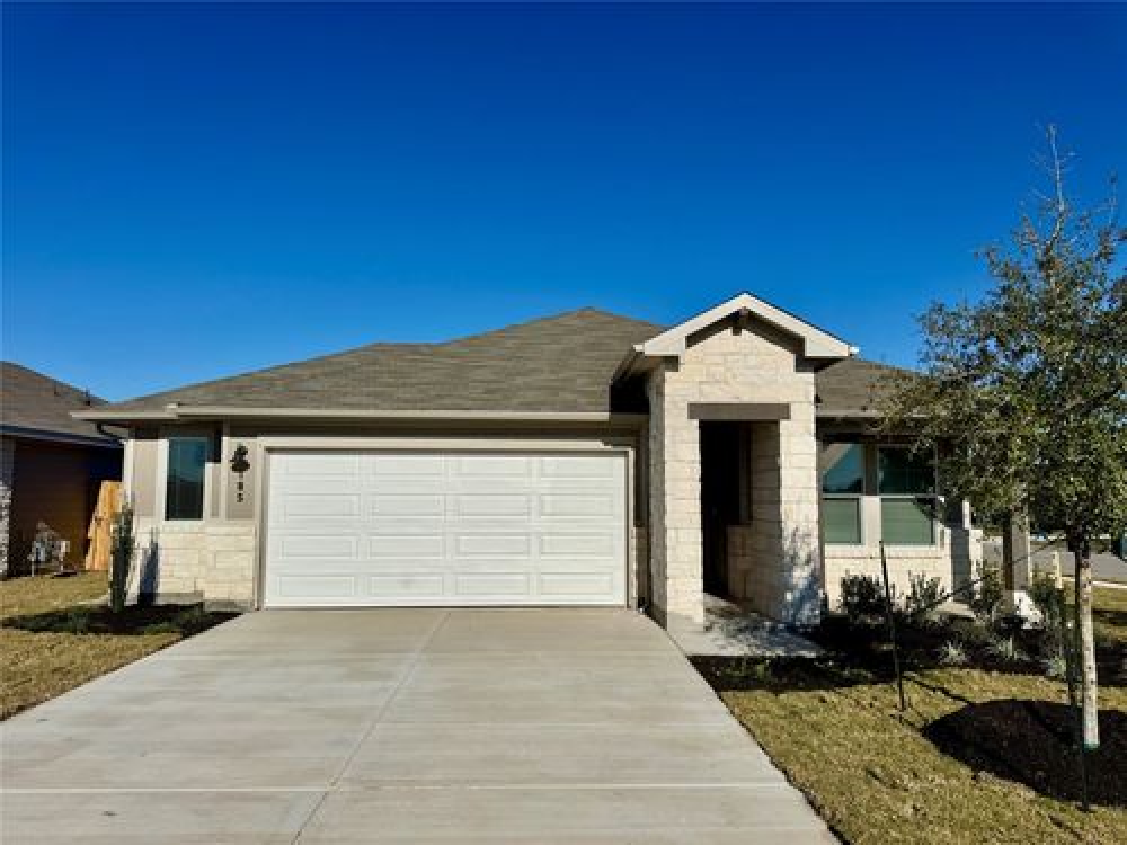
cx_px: 564
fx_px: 781
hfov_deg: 71.6
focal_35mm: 24
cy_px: 422
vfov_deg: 56.8
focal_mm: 6.76
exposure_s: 1/12346
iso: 64
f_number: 1.78
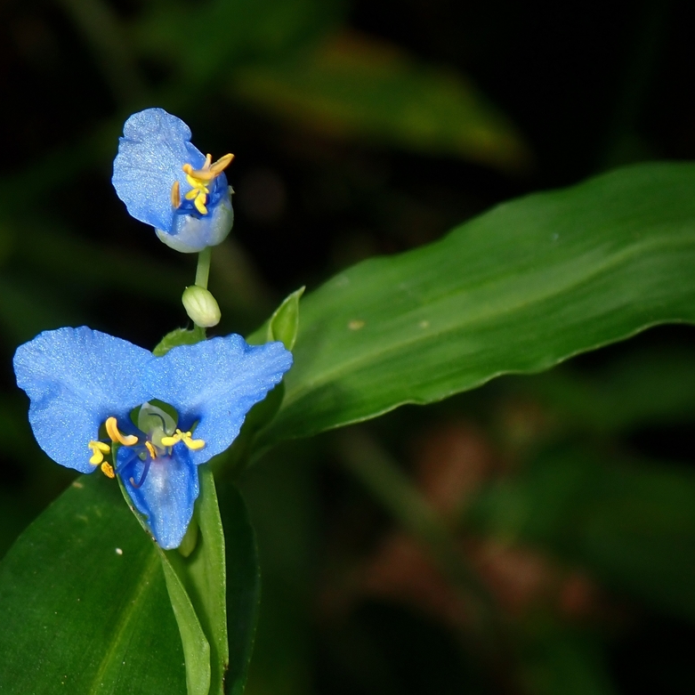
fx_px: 2930
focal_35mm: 129
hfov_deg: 13.5
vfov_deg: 13.5
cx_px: 206
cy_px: 380
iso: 200
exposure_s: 1/200
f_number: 6.3
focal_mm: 18
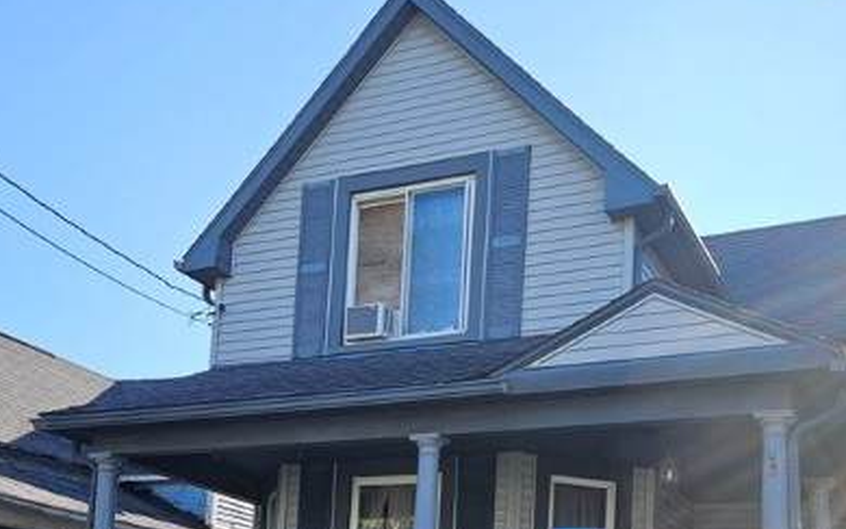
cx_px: 434
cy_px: 596
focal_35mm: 48
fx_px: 1107
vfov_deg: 24.8
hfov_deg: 41.8
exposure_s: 1/1255
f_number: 1.8
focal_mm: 5.4
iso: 40
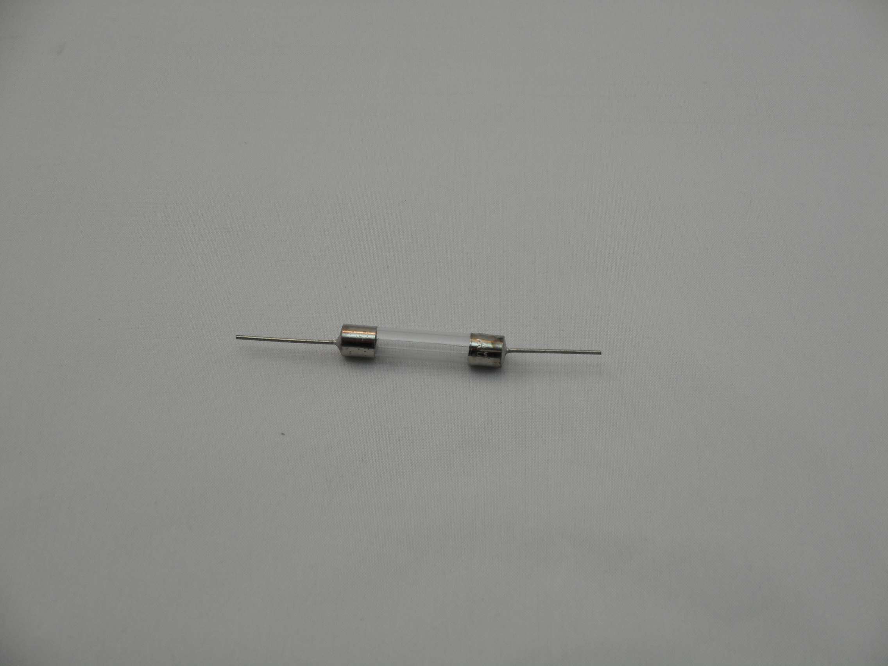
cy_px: 333
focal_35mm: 89
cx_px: 444
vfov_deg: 16.6
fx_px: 2283
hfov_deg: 22.0
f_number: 5.6
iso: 160
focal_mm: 15.9
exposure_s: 1/60
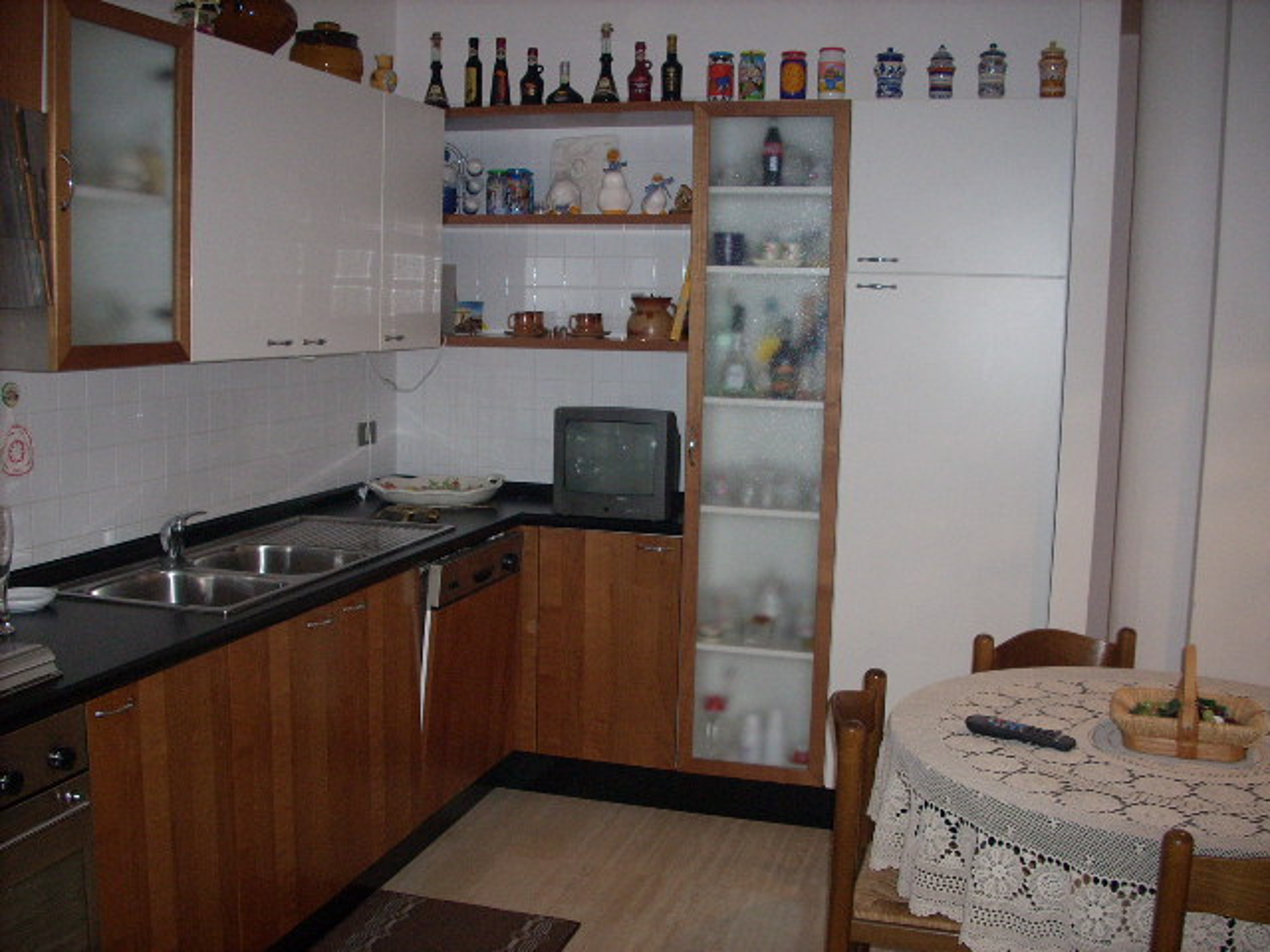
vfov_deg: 38.7
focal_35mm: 37
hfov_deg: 50.1
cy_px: 476
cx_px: 635
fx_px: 1357
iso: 200
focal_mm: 6.2
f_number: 2.8
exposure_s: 1/60
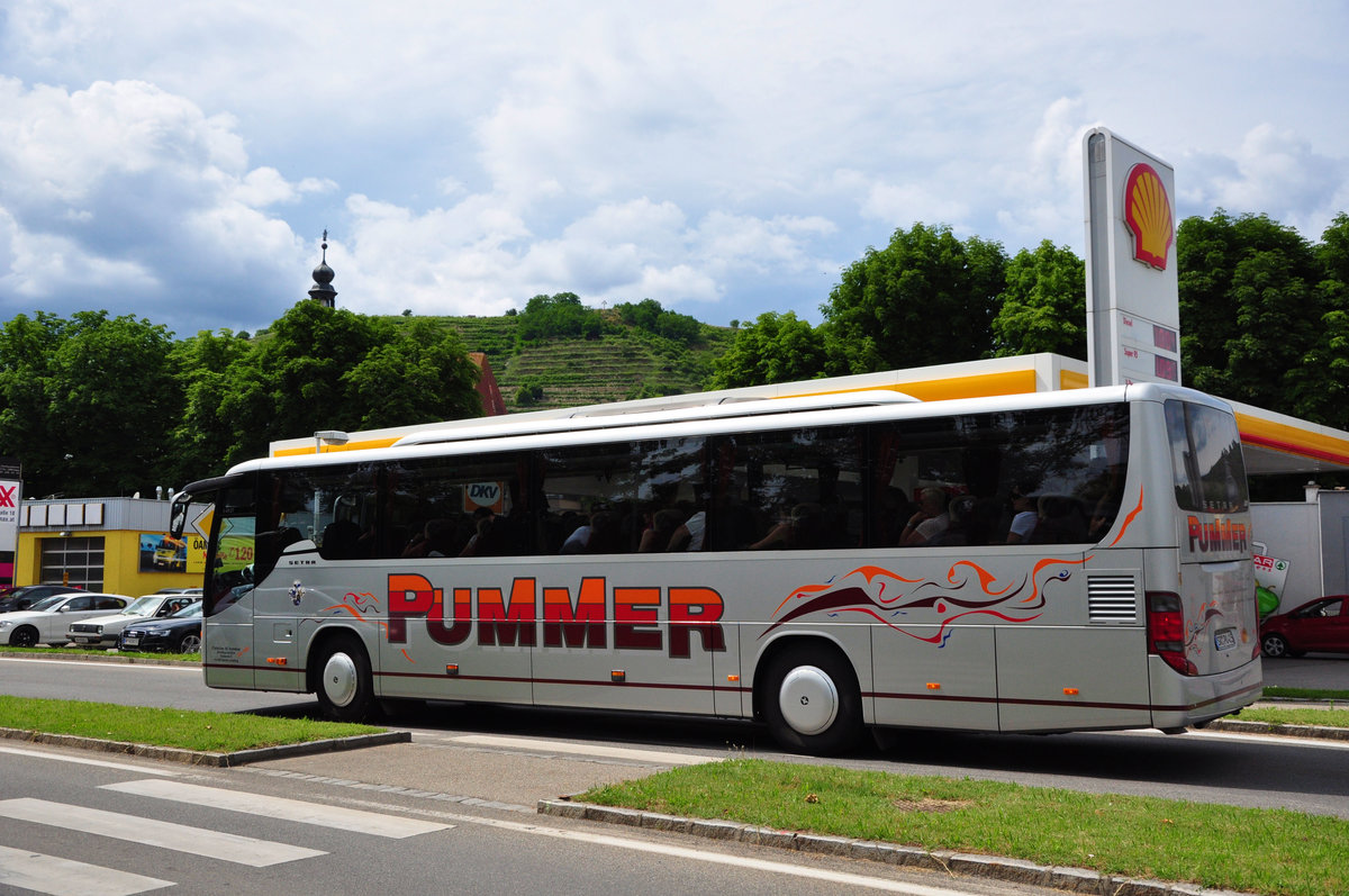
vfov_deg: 36.8
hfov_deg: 53.2
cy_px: 448
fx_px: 1347
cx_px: 674
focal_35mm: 36
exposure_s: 1/4000
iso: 500
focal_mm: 24
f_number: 5
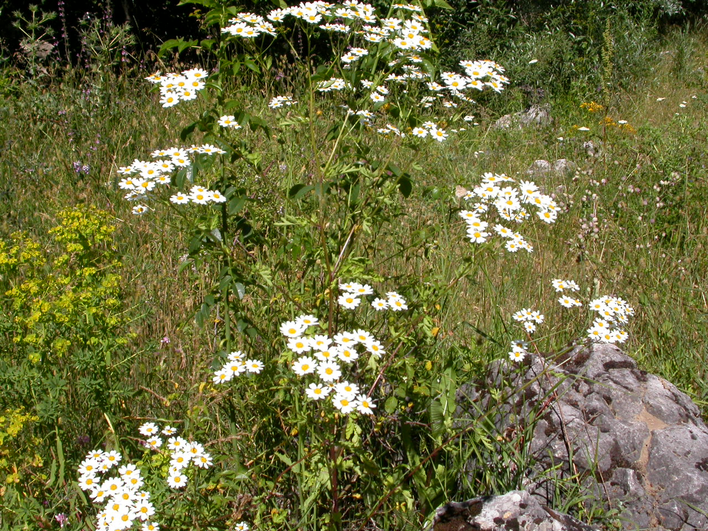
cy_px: 266
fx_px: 920
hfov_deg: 42.1
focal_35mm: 45
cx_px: 354
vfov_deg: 32.2
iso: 100
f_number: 7.9
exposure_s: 1/346
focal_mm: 9.3
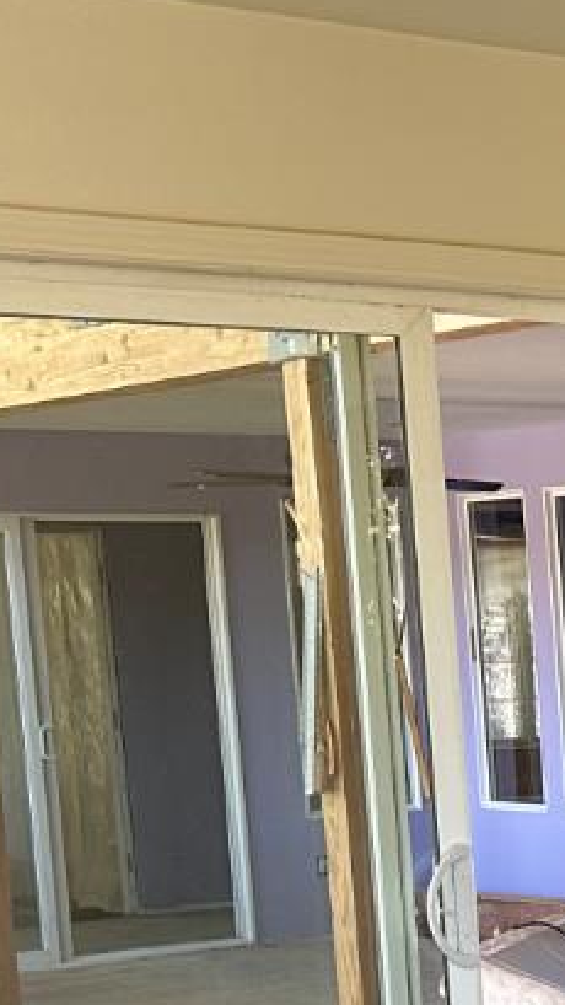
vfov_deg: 21.5
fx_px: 2557
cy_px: 977
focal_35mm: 96
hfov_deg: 11.1
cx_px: 1223
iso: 160
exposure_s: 1/121
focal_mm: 6.86
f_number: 1.78
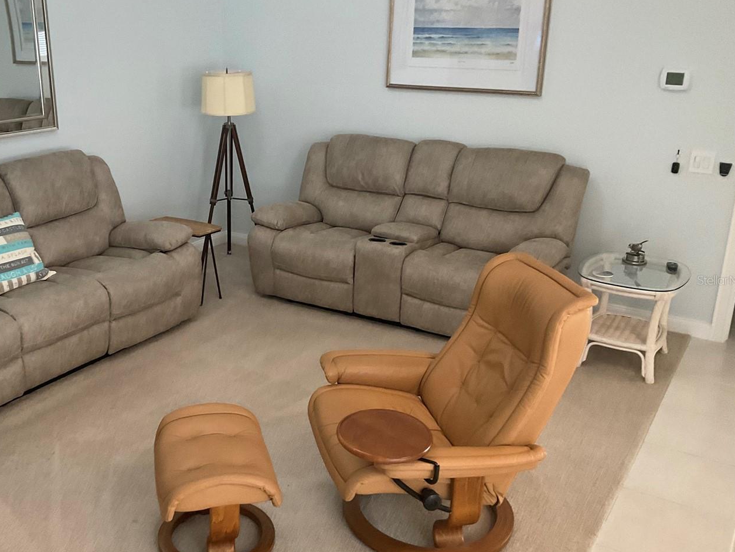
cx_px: 284
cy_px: 280
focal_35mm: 37
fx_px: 786
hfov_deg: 49.7
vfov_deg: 38.7
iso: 160
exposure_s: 1/60
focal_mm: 3
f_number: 1.8
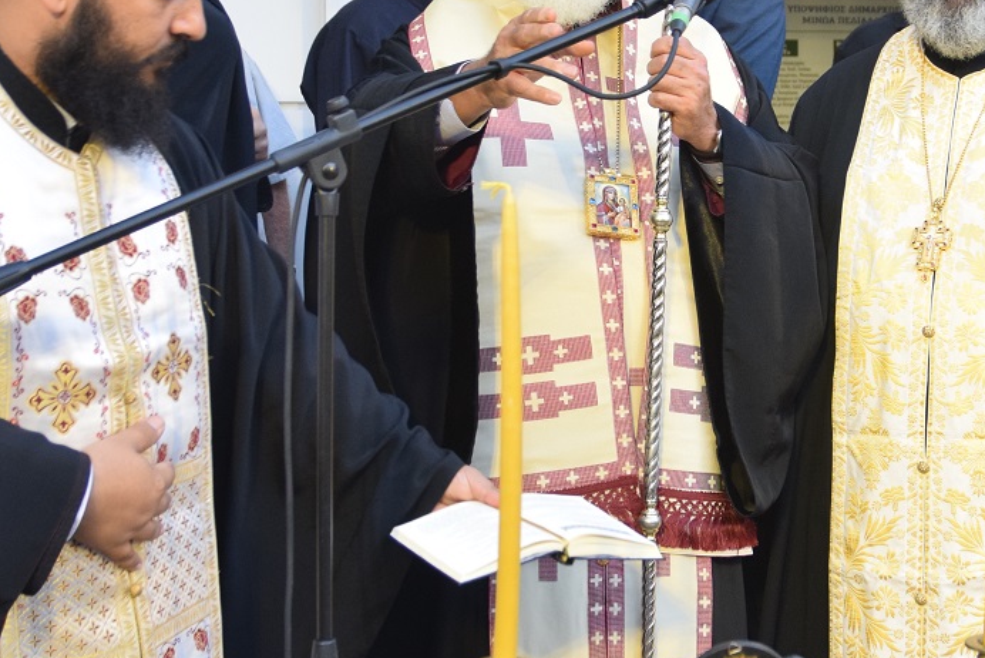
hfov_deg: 30.3
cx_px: 760
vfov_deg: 20.9
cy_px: 286
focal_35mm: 65
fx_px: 1779
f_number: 3.2
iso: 800
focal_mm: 20
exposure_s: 1/320
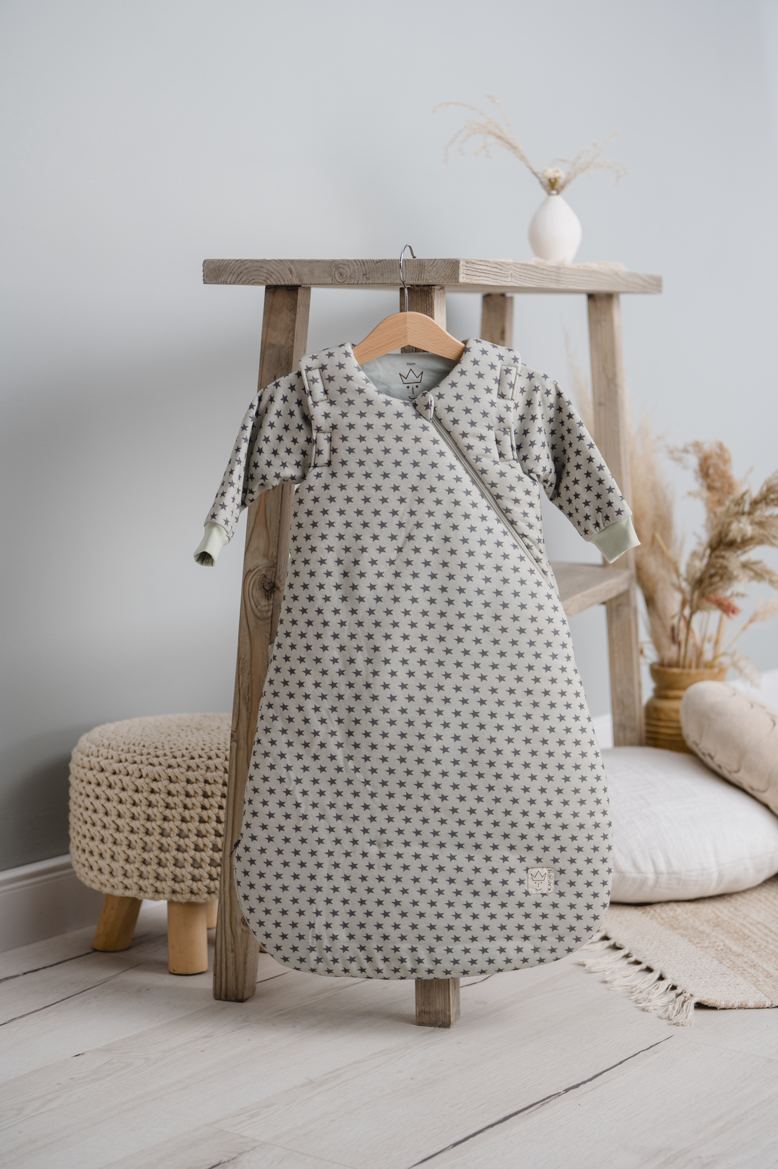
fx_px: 2272
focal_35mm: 70
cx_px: 389
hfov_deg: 19.4
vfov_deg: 28.9
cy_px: 584
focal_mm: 70
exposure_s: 1/125
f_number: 4
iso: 200
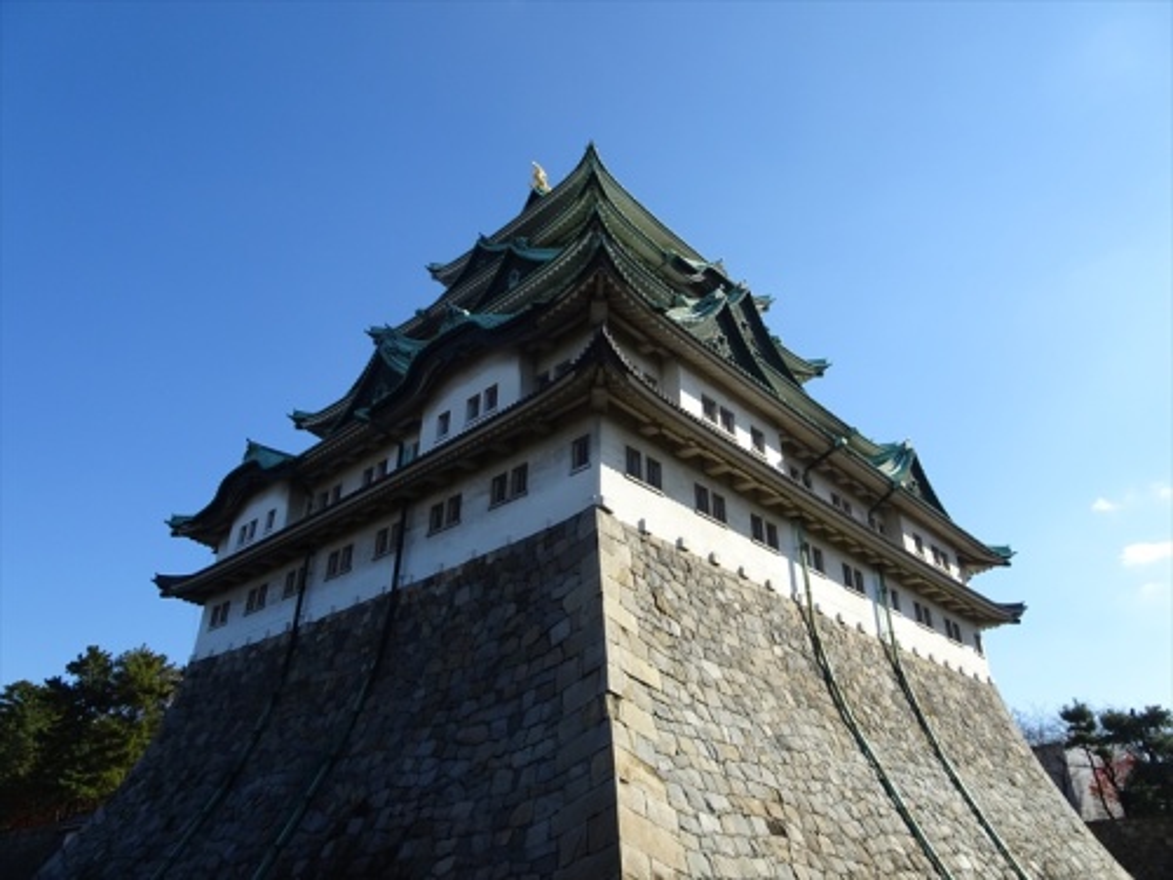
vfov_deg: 56.8
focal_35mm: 24
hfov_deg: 71.6
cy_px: 440
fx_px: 813
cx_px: 586
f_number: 3.5
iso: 80
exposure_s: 1/800
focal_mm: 4.1
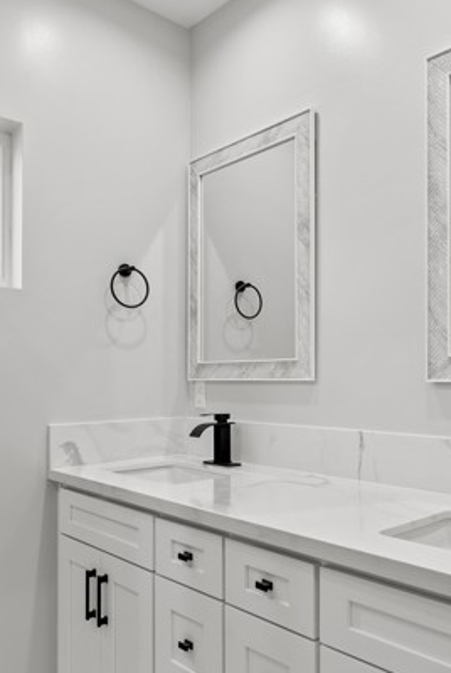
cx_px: 305
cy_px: 355
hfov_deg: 40.7
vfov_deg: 58.6
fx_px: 599
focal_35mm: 32
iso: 320
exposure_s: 1/2
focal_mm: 20
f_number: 9.5
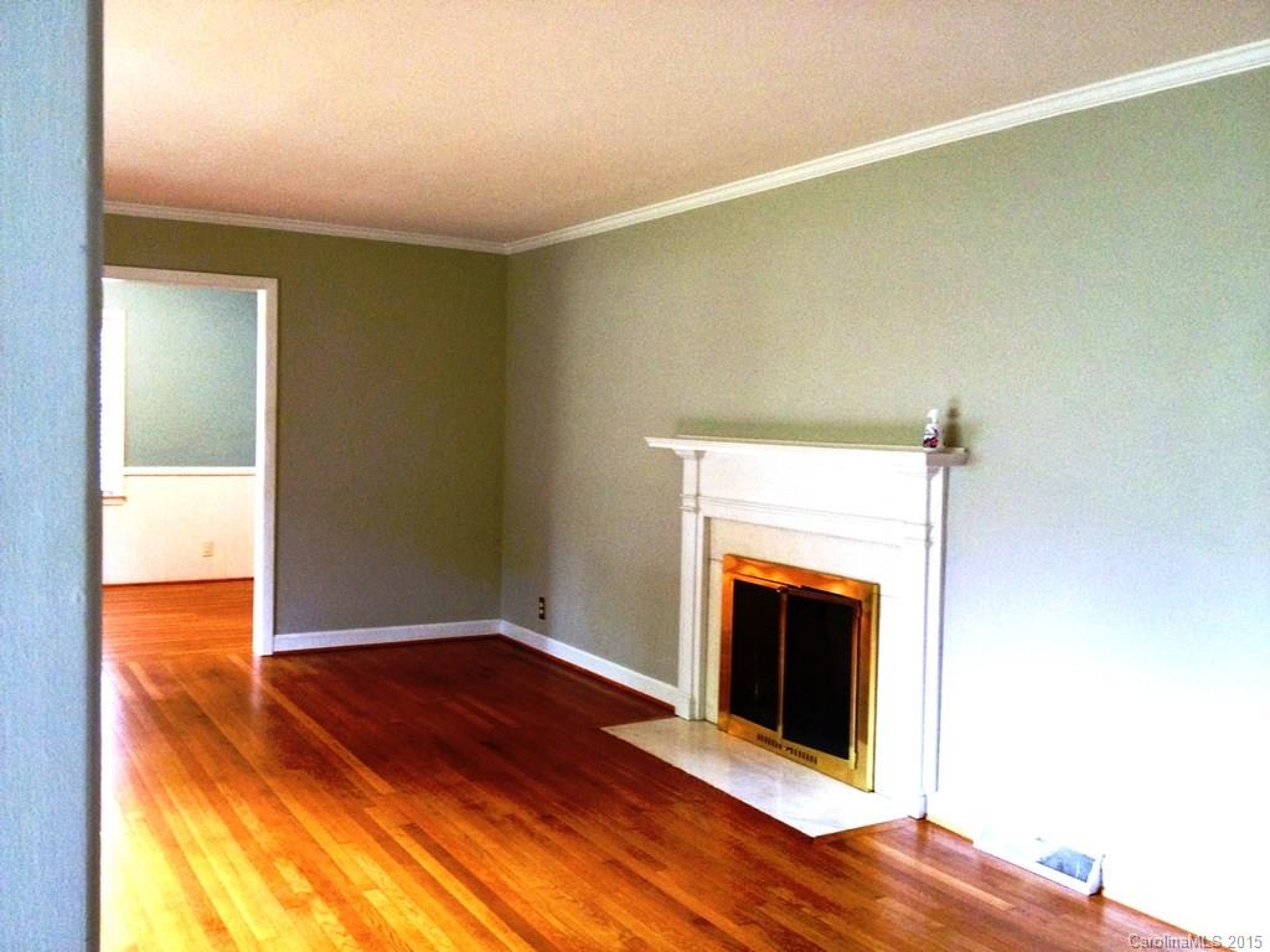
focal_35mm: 35
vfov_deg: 40.7
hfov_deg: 52.6
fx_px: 1284
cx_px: 635
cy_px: 476
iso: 200
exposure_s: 1/20
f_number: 2.4
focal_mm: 4.28
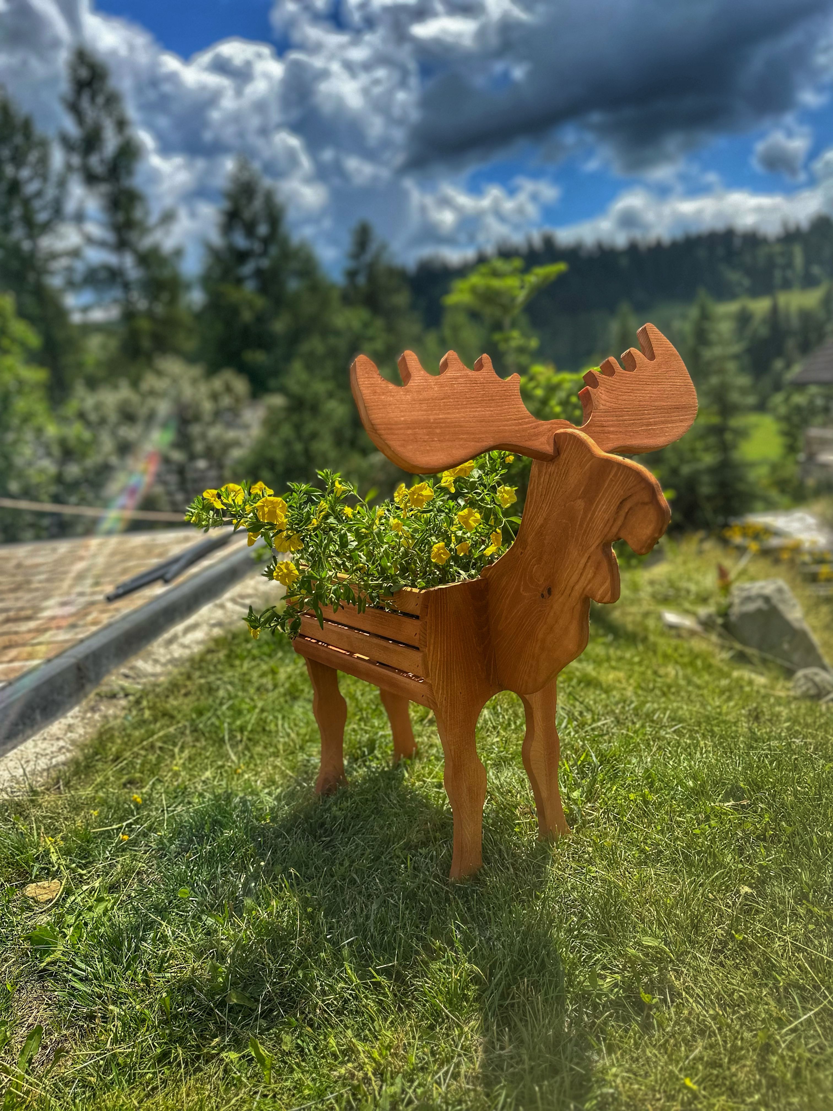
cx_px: 416
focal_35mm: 24
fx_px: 770
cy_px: 556
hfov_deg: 56.8
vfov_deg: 71.6
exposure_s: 1/5263
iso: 80
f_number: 1.78
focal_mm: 6.86
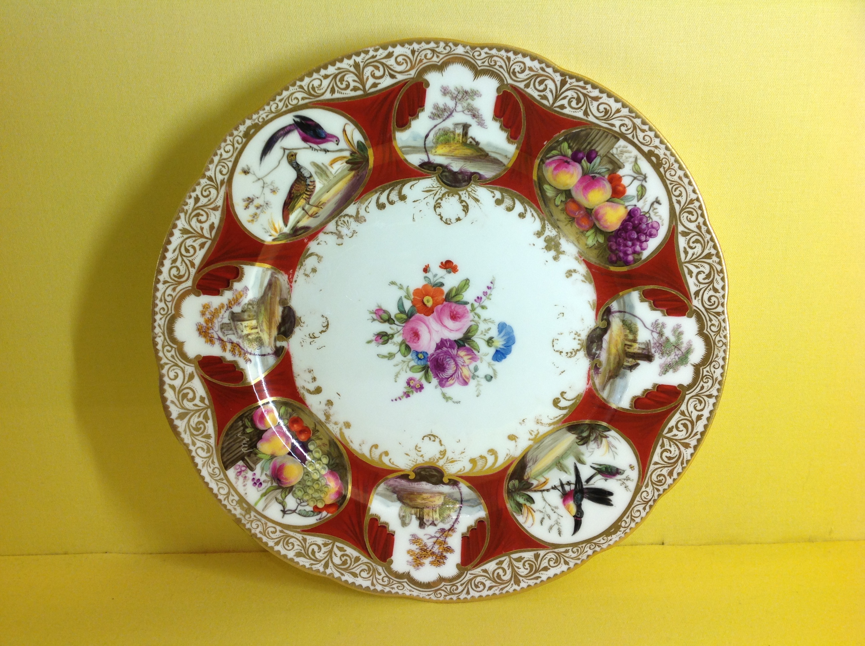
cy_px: 323
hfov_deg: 52.7
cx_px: 432
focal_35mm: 35
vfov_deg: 40.6
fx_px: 873
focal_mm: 4.28
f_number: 2.4
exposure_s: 1/24
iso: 50
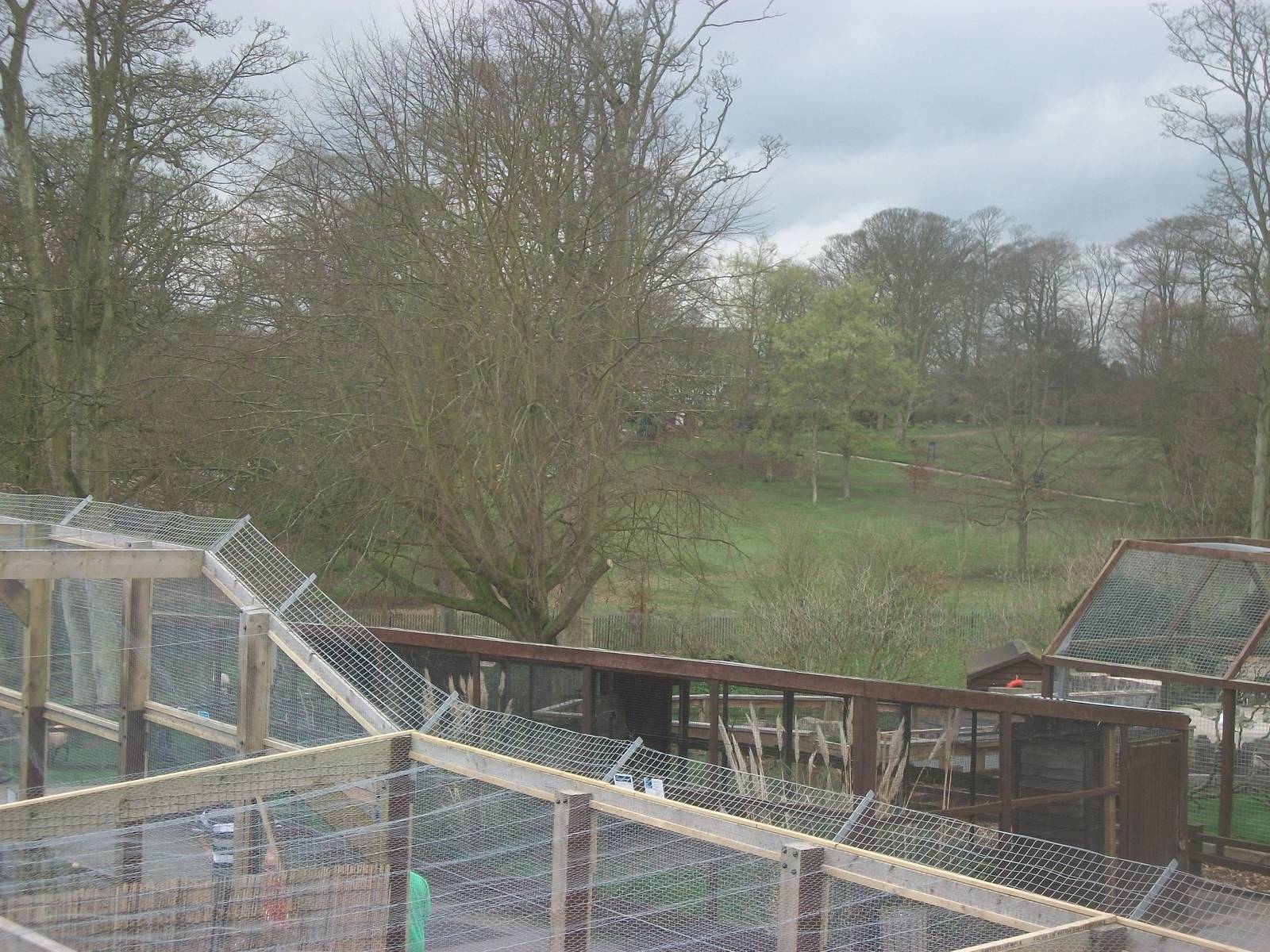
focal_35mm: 62
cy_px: 476
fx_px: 2275
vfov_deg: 23.7
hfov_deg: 31.2
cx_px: 635
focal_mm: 11
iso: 80
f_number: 4.1
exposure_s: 1/125
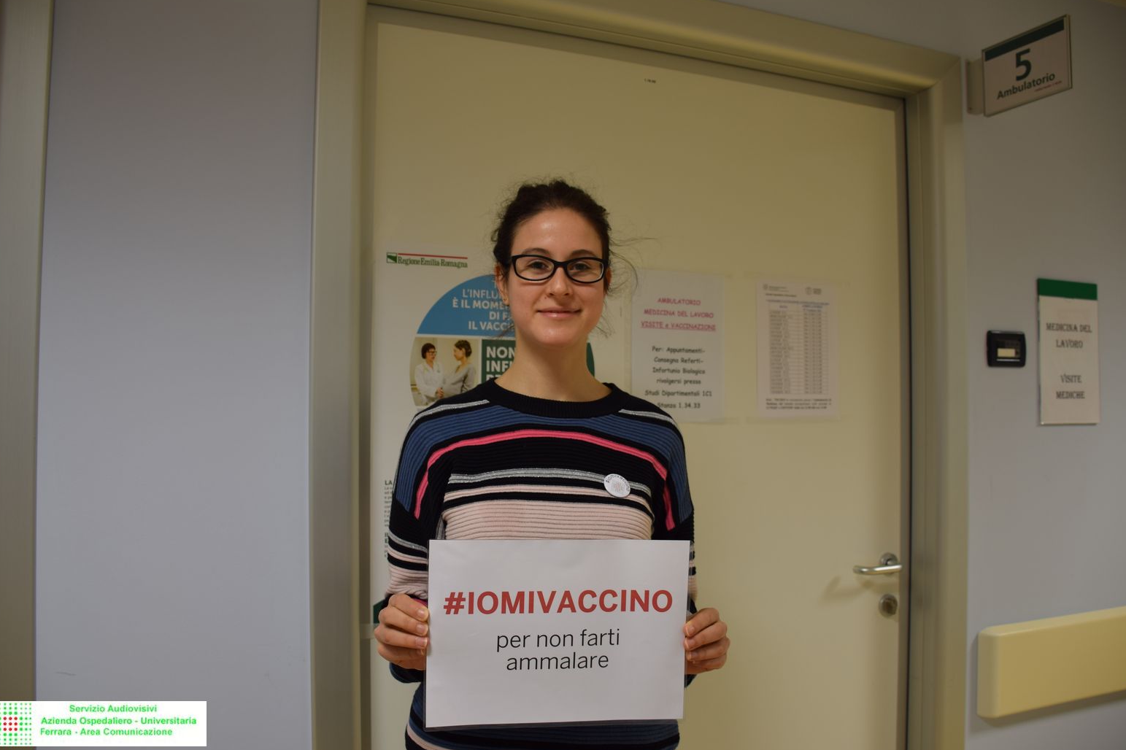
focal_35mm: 28
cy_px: 379
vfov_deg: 46.4
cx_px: 549
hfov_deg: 65.5
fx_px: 876
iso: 100
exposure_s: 1/13
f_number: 3.5
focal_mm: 18
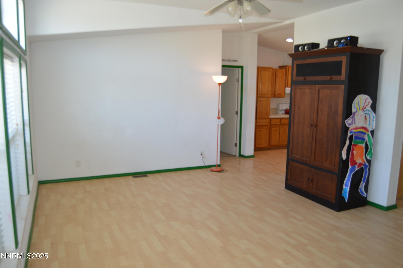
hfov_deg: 67.4
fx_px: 302
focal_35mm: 27
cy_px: 134
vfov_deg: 47.8
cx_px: 202
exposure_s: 1/125
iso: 400
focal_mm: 18
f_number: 4
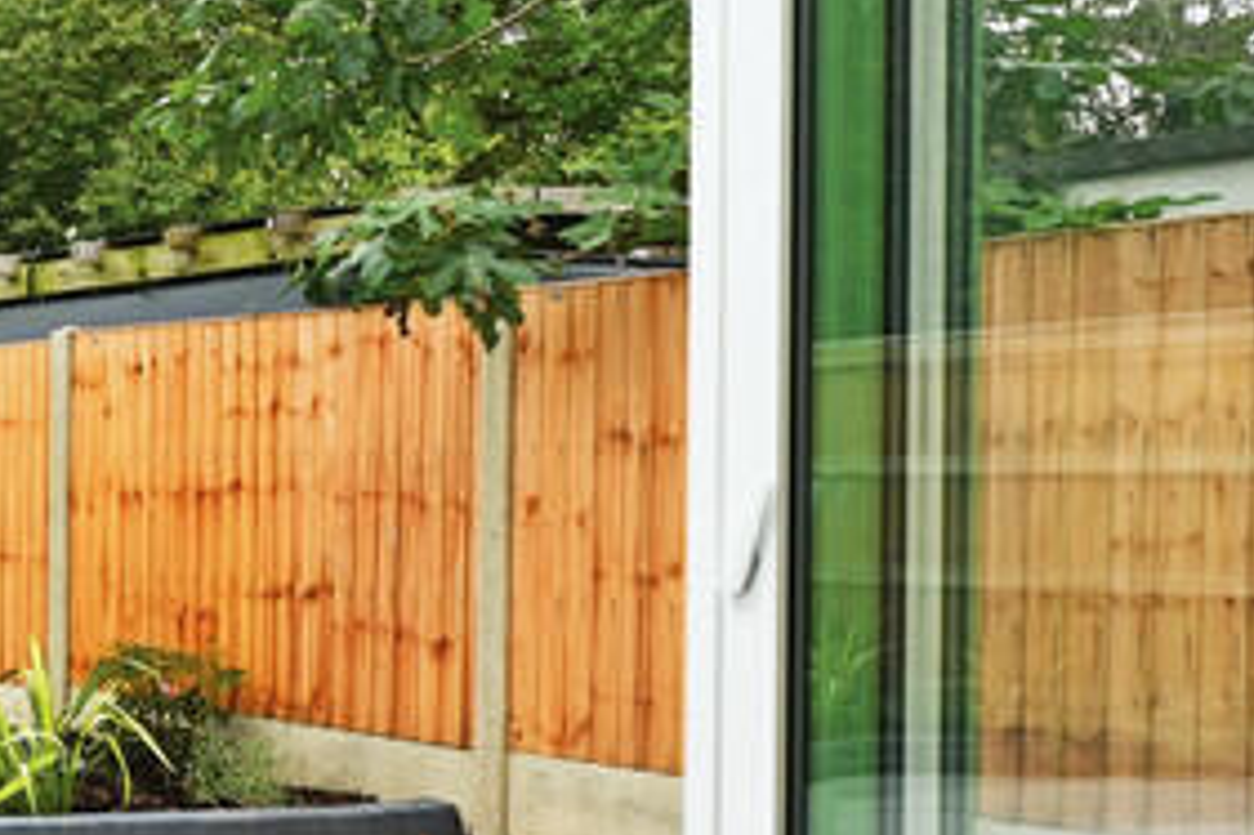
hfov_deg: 22.7
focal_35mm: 51
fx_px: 1775
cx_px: -973
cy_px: 511
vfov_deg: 26.4
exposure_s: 1/80
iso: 400
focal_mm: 14
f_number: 7.1
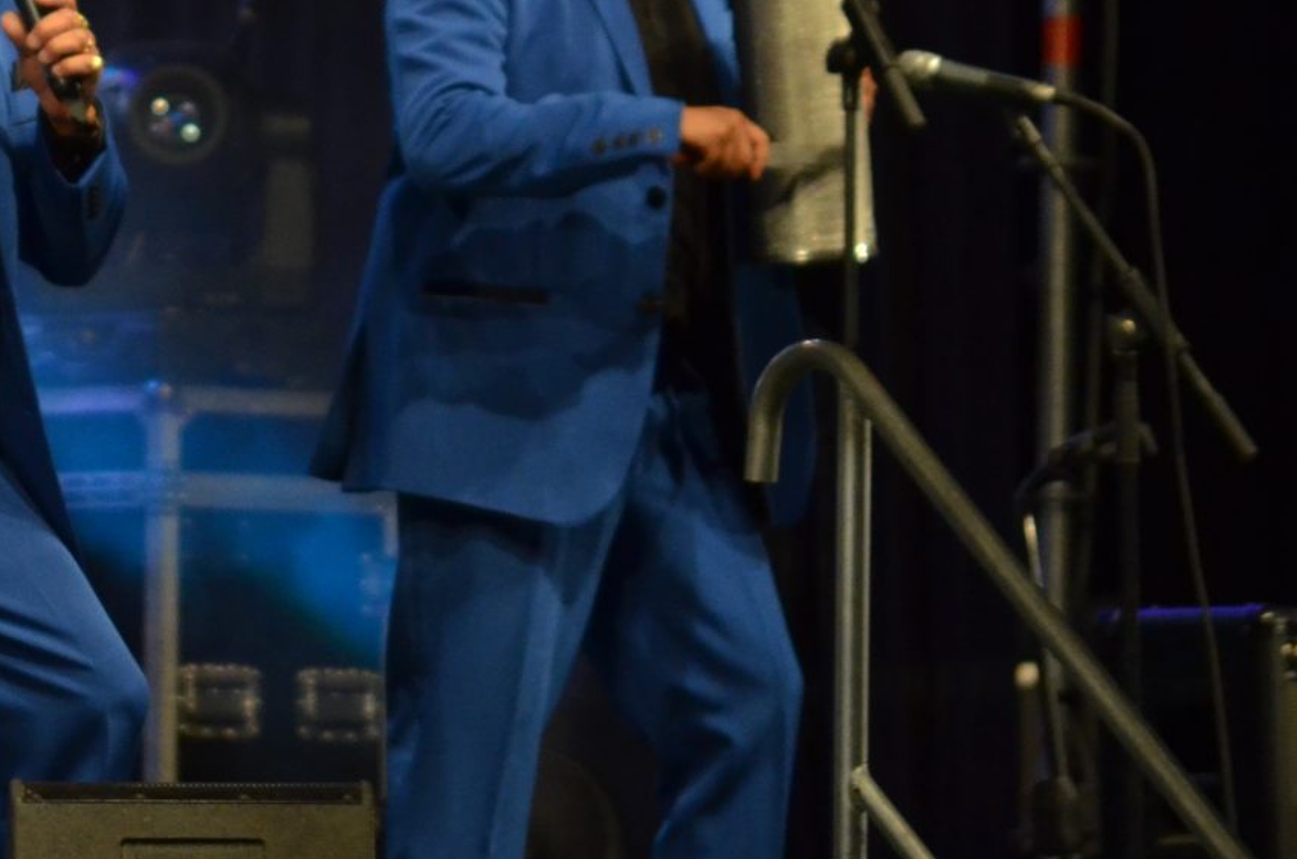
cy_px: 96
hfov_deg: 4.2
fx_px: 17549
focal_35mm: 488
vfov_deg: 2.8
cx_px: 21
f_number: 5
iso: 1600
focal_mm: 135
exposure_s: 1/200
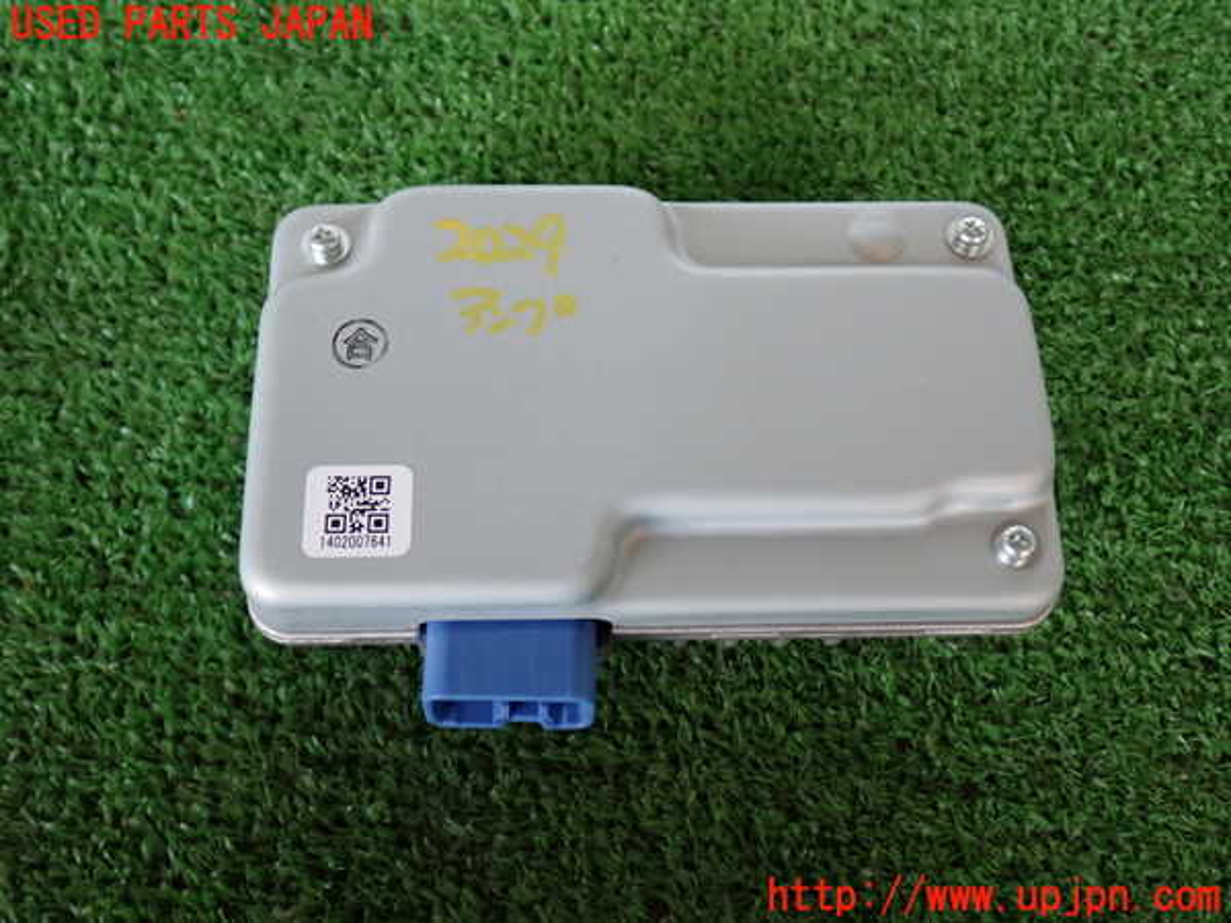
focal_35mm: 41
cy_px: 462
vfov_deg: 35.1
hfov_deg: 45.8
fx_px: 1458
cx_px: 616
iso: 250
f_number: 2.8
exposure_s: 1/40
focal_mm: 7.31
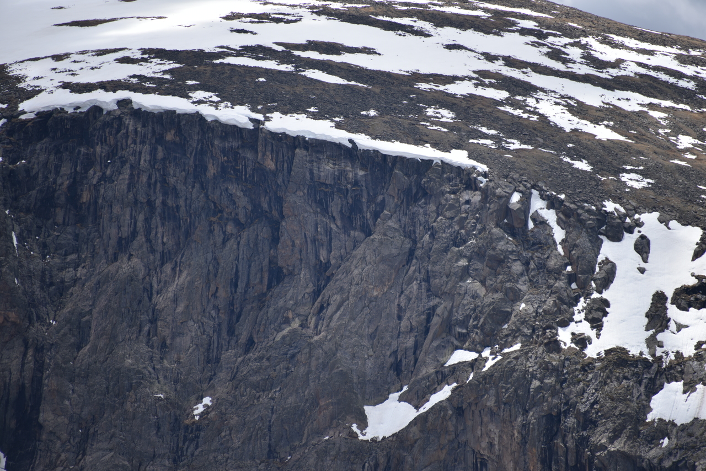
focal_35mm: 300
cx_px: 353
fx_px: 5884
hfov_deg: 6.9
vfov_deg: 4.6
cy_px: 236
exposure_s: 1/640
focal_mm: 300
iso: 140
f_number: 5.6
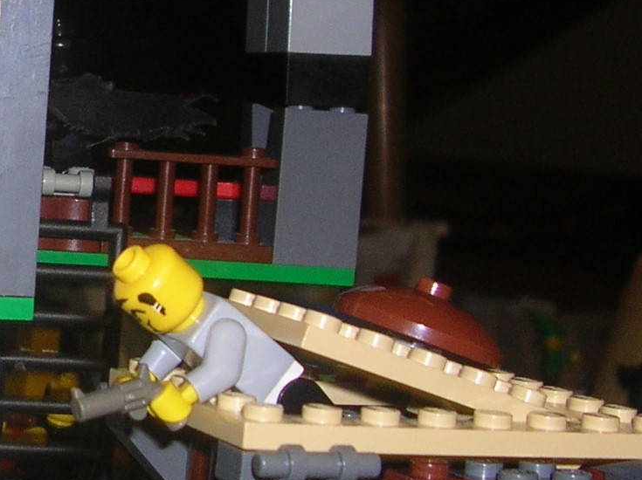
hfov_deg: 17.1
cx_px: -162
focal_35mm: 109
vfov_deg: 13.5
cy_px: 141
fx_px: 2020
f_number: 2.8
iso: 50
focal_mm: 5.8
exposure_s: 1/60.1
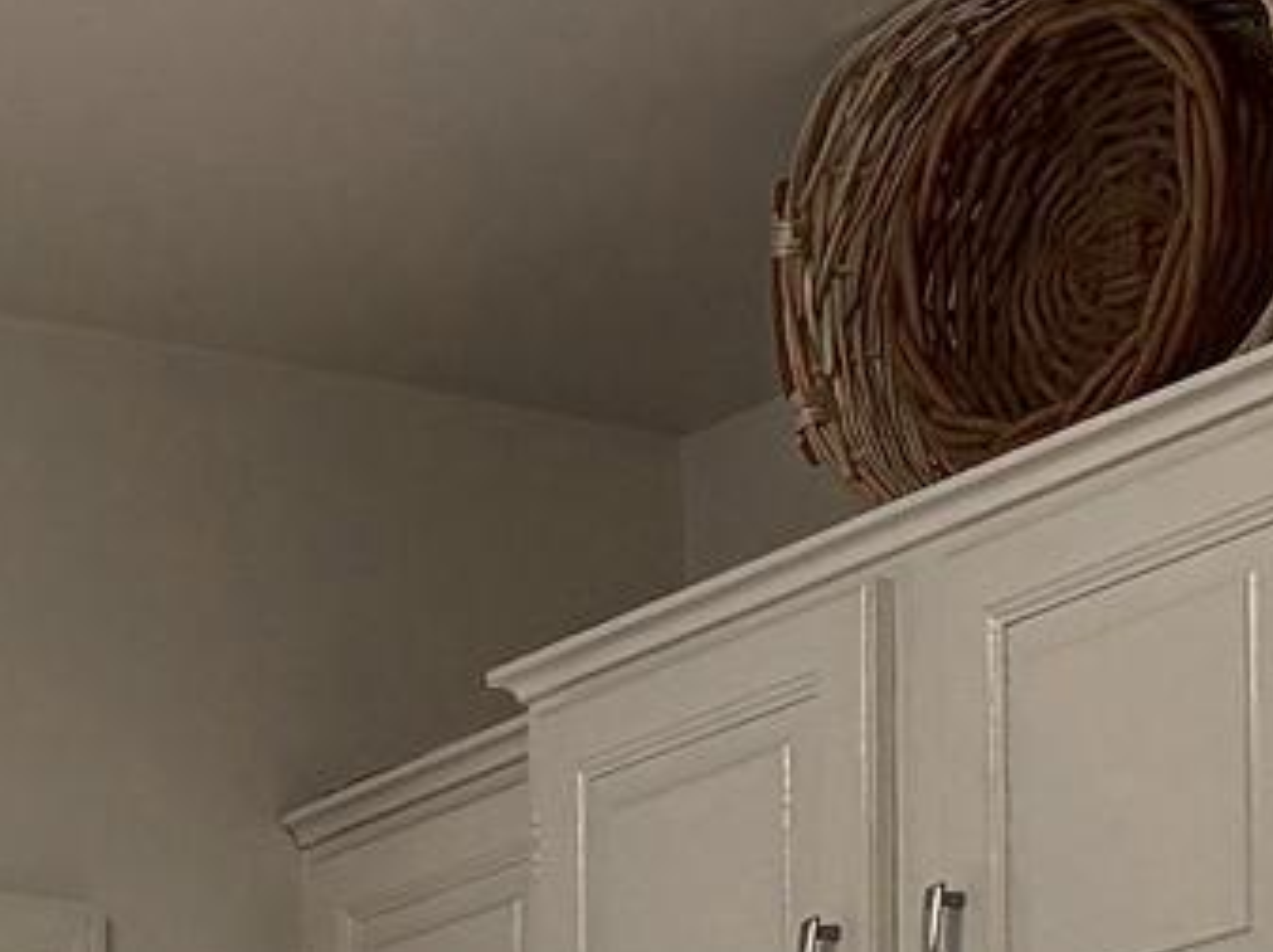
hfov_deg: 13.1
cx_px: -378
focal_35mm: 146
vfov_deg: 8.9
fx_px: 5363
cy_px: 2456
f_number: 1.78
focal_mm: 6.76
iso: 200
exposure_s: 1/127
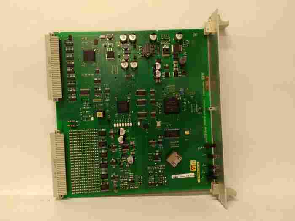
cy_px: 110
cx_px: 148
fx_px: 230
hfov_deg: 65.3
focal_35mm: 27
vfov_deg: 51.4
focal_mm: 3.79
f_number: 2
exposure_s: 1/33
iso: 246
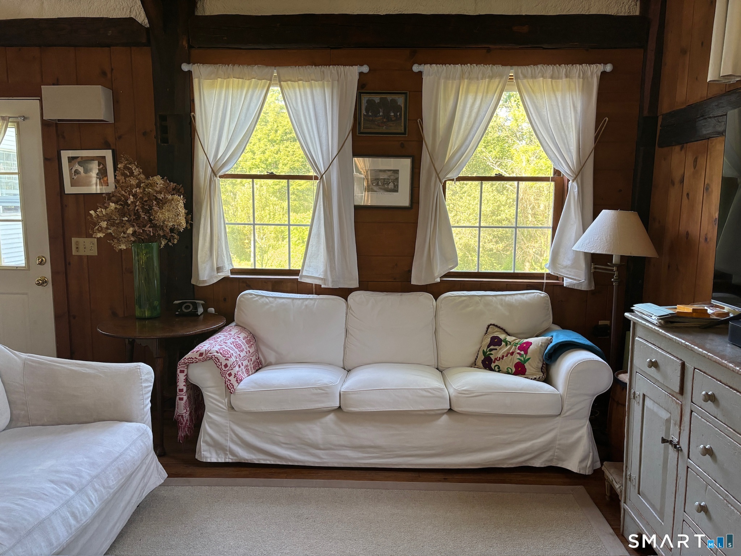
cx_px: 370
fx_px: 557
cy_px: 278
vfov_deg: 53.1
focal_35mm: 26
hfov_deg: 67.3
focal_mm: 5.96
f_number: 1.6
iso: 125
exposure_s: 1/84
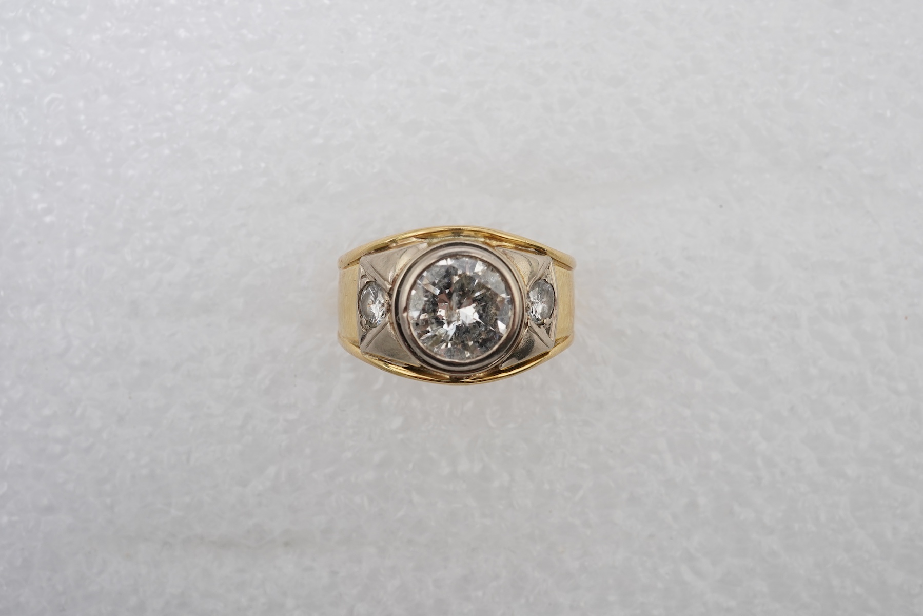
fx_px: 1154
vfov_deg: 29.9
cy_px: 308
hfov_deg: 43.6
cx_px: 462
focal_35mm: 45
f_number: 18
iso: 500
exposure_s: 1/125
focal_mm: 30
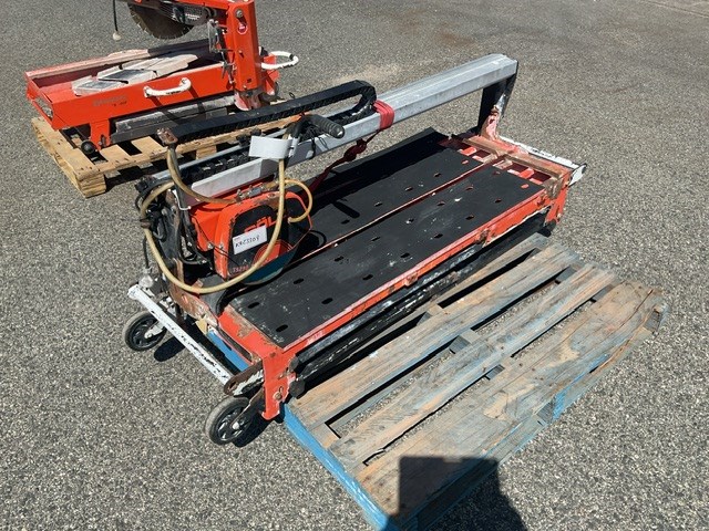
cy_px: 266
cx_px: 354
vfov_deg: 48.2
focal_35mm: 29
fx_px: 594
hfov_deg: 61.7
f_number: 1.8
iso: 16
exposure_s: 1/2058
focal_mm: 3
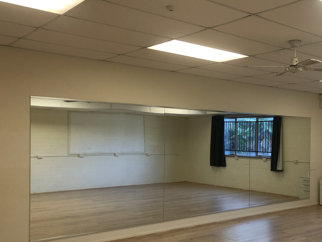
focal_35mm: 42
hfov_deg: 43.8
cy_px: 150
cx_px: 227
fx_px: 391
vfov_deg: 34.2
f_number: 1.8
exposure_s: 1/33
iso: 25
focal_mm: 4
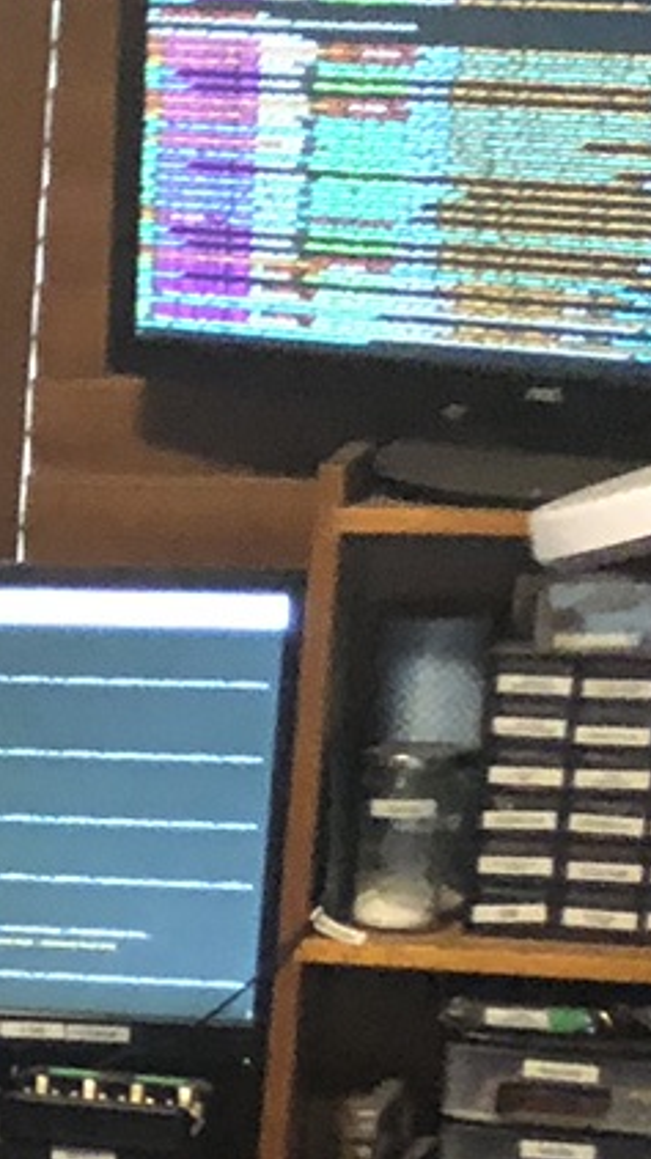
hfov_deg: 6.7
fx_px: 4547
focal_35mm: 148
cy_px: 1208
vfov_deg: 14.3
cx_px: -1788
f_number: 1.8
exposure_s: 1/5
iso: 100
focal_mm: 3.99
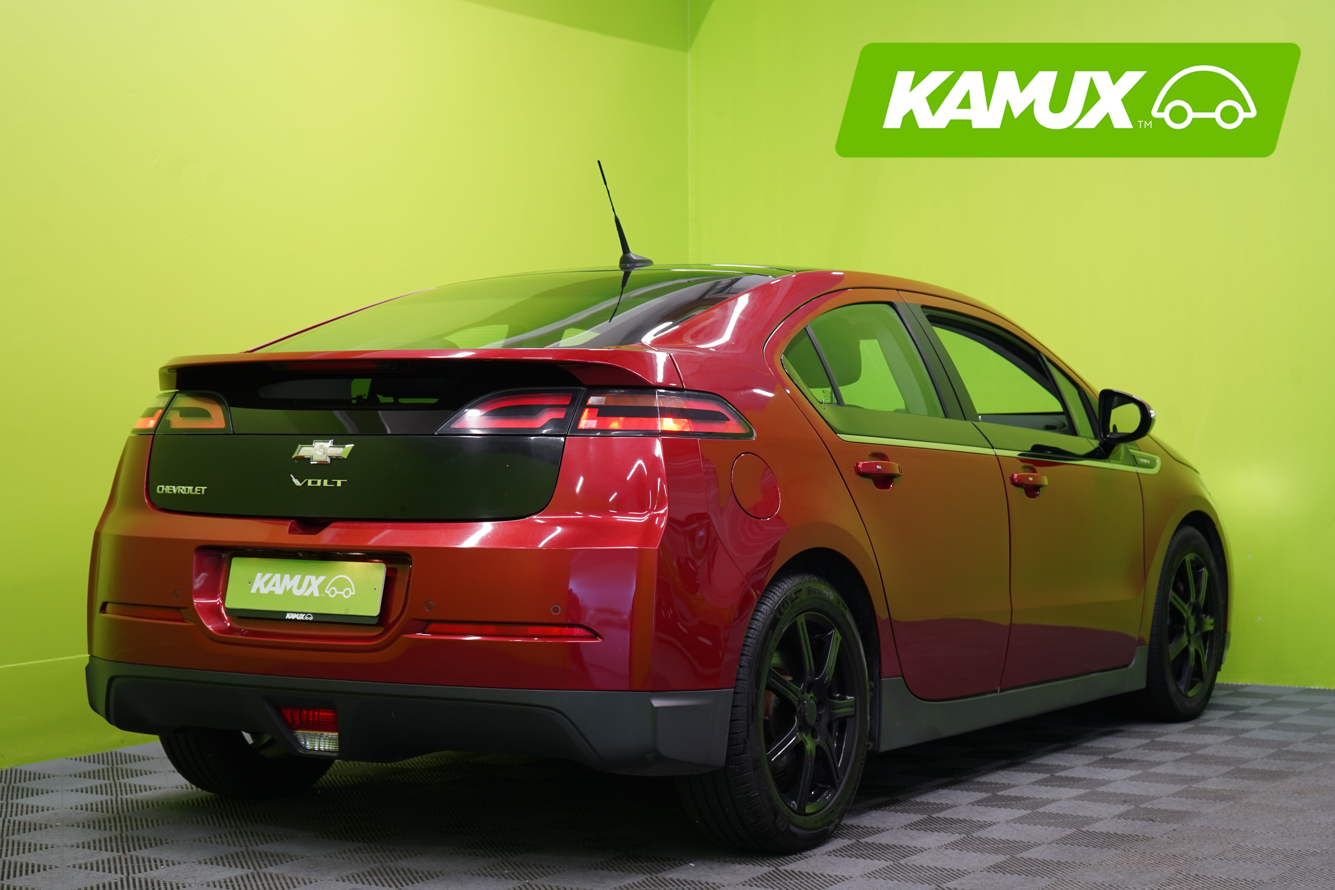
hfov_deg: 31.4
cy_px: 445
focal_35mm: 64
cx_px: 668
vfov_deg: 21.2
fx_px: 2373
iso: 400
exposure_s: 1/25
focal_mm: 64
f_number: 5.6
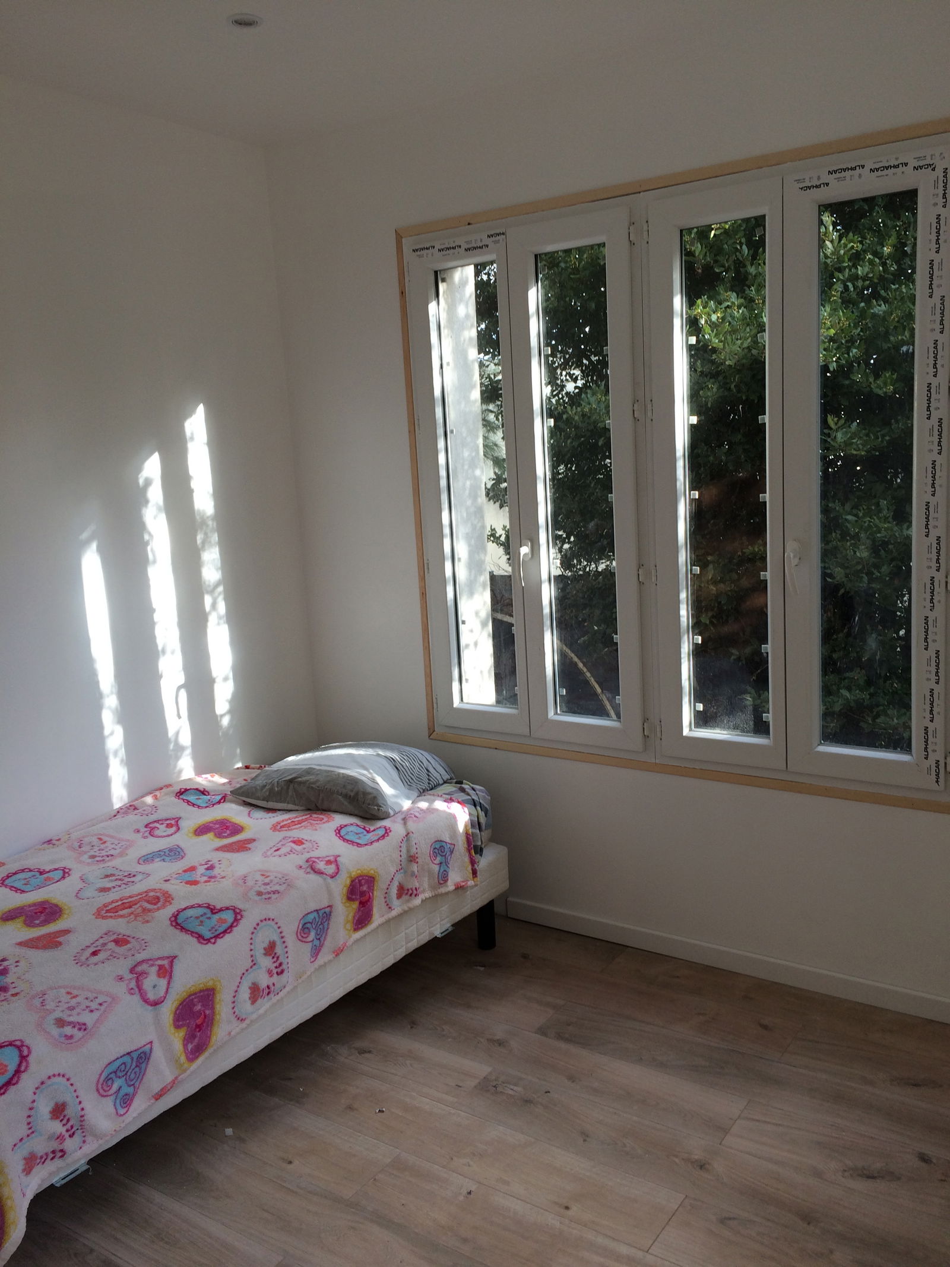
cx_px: 475
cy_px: 634
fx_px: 1061
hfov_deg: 48.2
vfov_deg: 61.7
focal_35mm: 29
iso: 40
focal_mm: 4.15
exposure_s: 1/100
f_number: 2.2
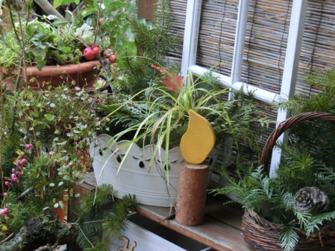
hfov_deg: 24.4
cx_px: 168
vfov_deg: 18.4
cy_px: 126
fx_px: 774
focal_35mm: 80
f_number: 5.4
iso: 400
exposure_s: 1/80
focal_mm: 14.3
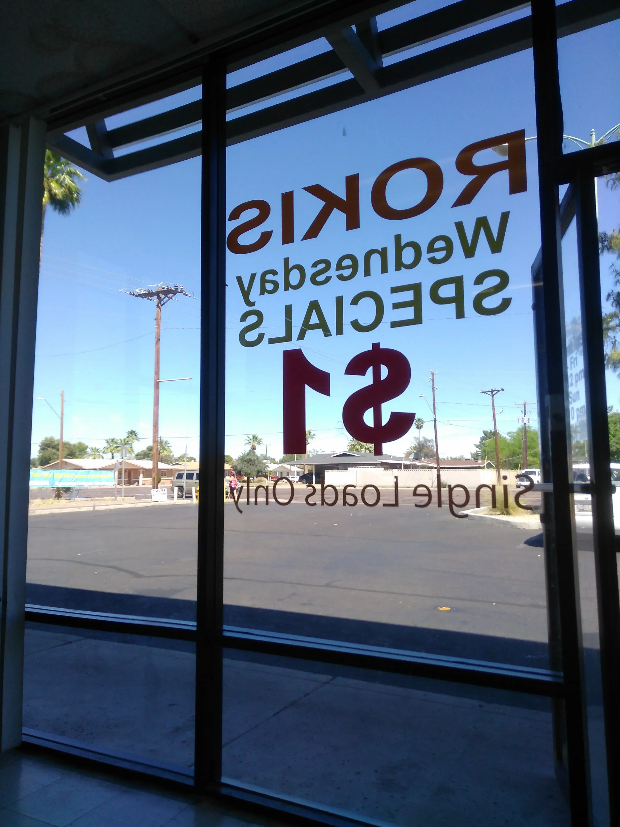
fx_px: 478
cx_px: 310
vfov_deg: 81.7
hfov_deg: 66.0
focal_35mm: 20
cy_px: 414
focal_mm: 3.46
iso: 100
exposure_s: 1/466
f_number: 2.2
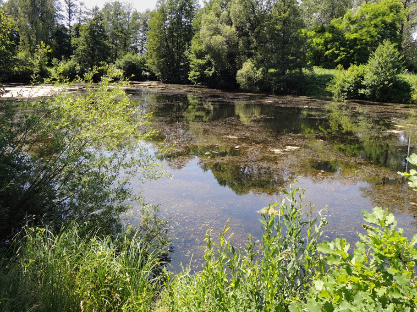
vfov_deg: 51.2
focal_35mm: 27
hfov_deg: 65.2
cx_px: 186
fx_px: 325
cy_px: 142
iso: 100
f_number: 2.8
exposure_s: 1/400
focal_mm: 4.3
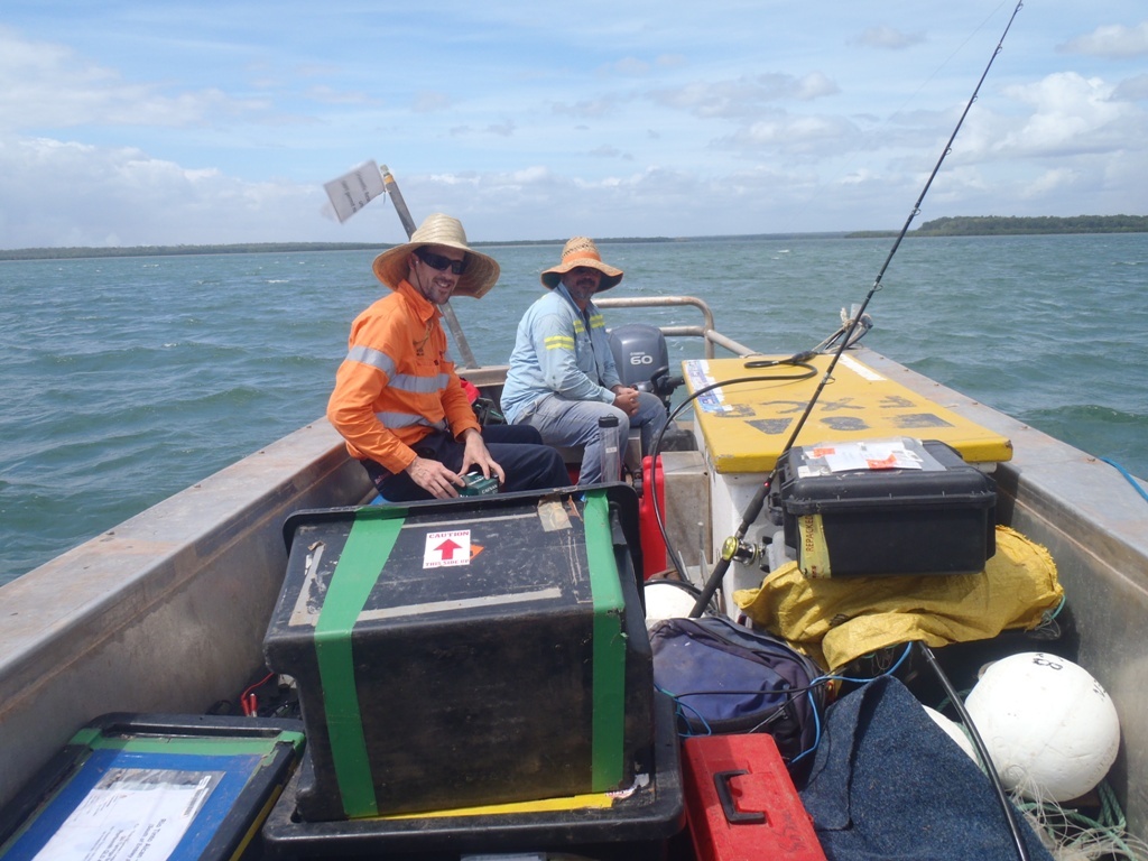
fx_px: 929
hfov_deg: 63.4
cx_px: 574
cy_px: 430
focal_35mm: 28
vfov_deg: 49.7
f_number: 10
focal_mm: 5
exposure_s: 1/80
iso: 80
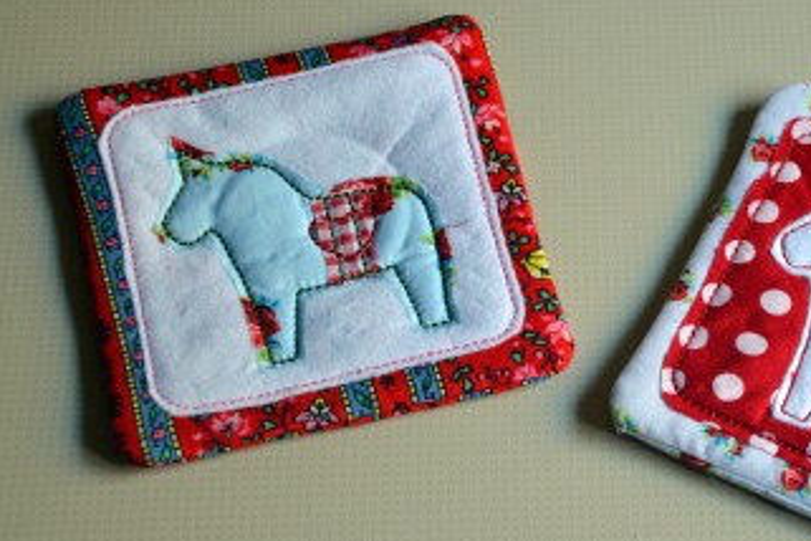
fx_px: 2523
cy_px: 272
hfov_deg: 18.2
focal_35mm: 112
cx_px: 606
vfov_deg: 12.2
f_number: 4.8
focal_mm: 48
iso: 400
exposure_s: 1/25
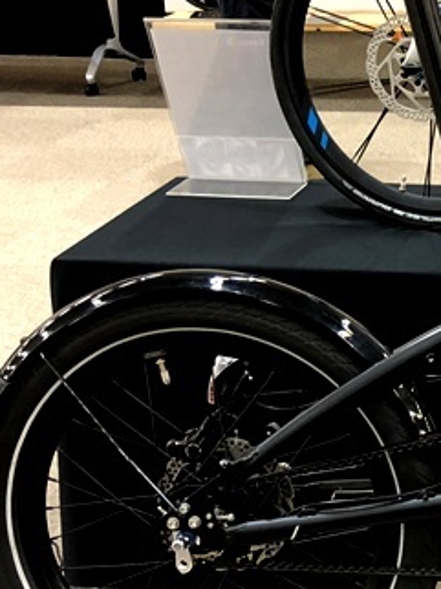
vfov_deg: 22.5
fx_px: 1480
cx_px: 688
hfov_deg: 15.5
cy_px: 329
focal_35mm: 87
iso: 50
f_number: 1.8
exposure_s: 1/17
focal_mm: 4
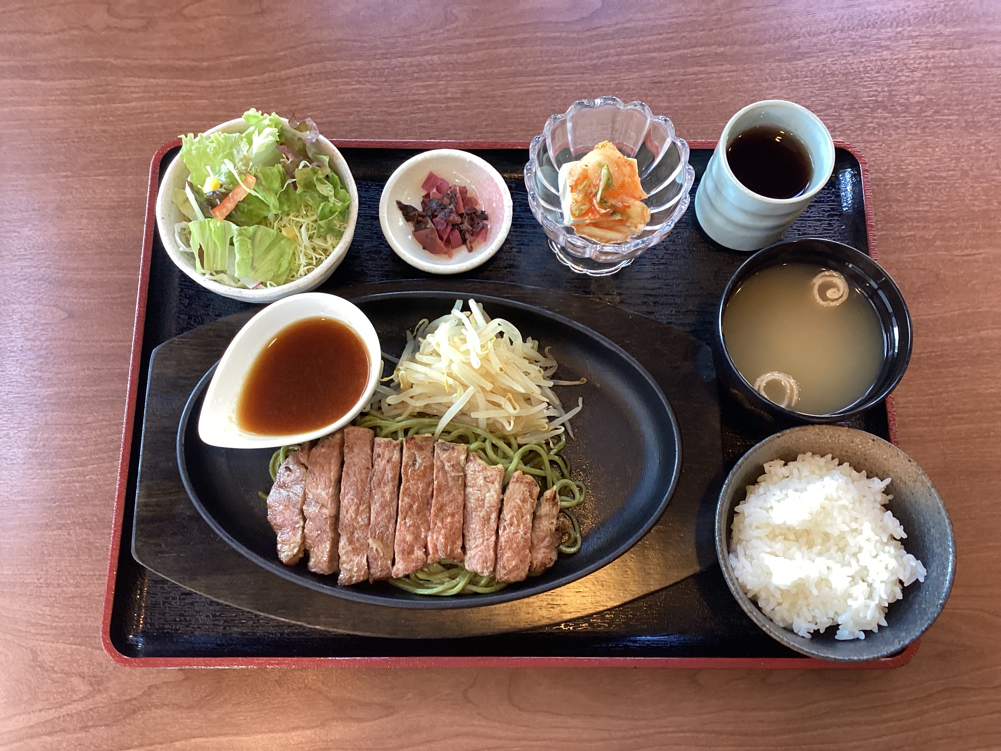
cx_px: 500
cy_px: 376
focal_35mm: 31
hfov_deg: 58.4
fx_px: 896
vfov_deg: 45.4
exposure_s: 1/60
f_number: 2.4
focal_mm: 3.3
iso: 250
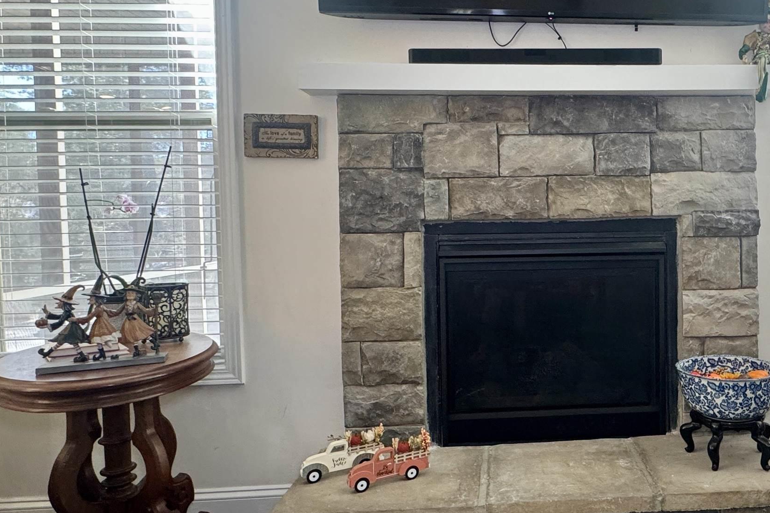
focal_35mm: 27
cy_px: 240
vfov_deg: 47.9
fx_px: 577
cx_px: 548
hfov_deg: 64.5
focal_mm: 2.22
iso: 250
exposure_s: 1/60
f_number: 2.2
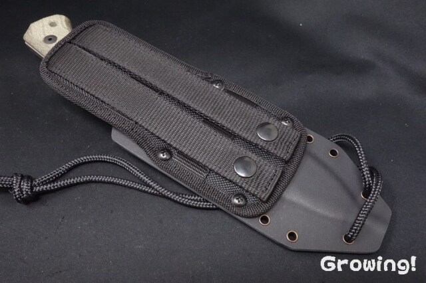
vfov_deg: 46.4
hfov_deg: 65.5
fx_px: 331
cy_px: 142
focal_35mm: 28
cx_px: 213
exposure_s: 1/30
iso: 2500
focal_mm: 10.4
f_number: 11
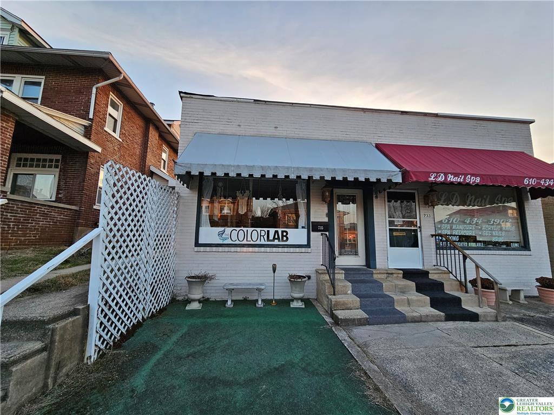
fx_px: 208
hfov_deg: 106.2
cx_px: 277
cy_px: 208
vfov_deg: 89.9
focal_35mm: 13
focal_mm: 2.2
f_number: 2.2
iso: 100
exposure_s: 1/207
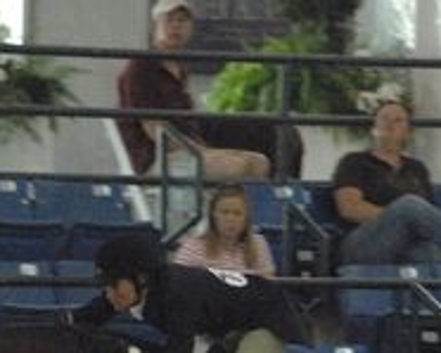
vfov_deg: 1.6
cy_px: 404
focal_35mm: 968
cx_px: 282
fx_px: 12641
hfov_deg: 2.0
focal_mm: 200
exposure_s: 1/320
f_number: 2.8
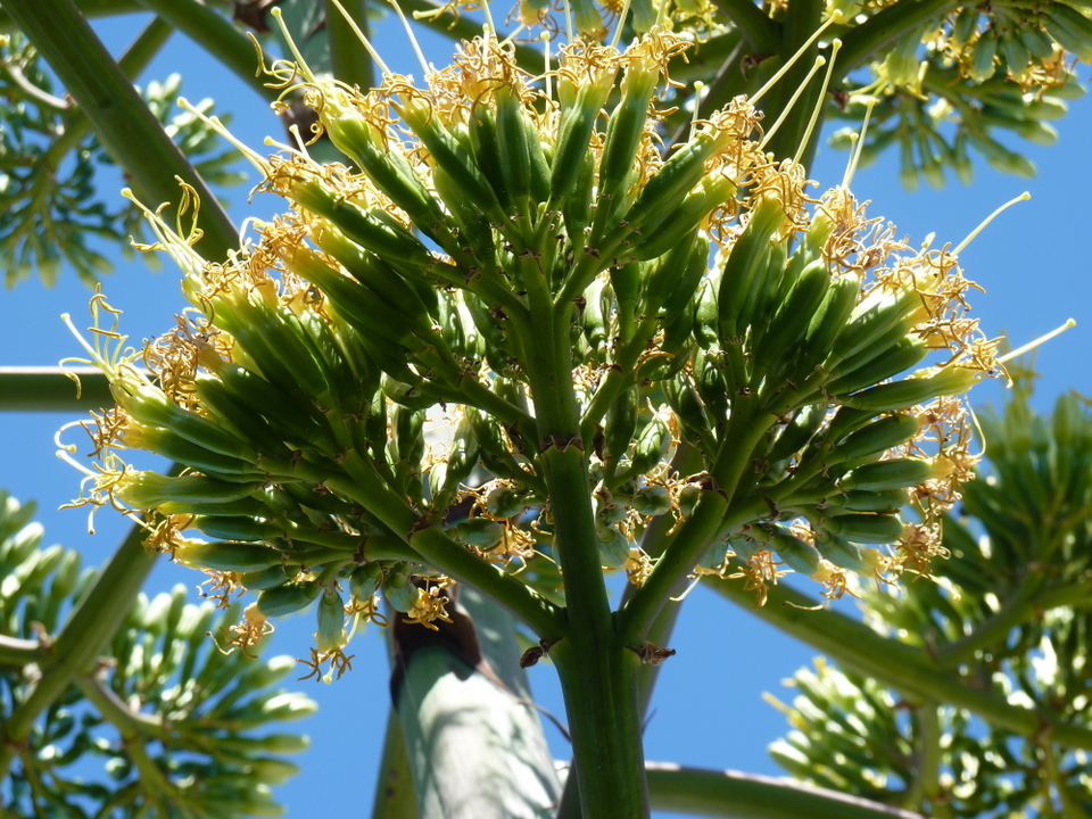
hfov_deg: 9.3
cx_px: 546
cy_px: 410
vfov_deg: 7.0
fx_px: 6719
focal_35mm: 213
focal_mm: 37.8
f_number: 4.5
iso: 80
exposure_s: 1/250
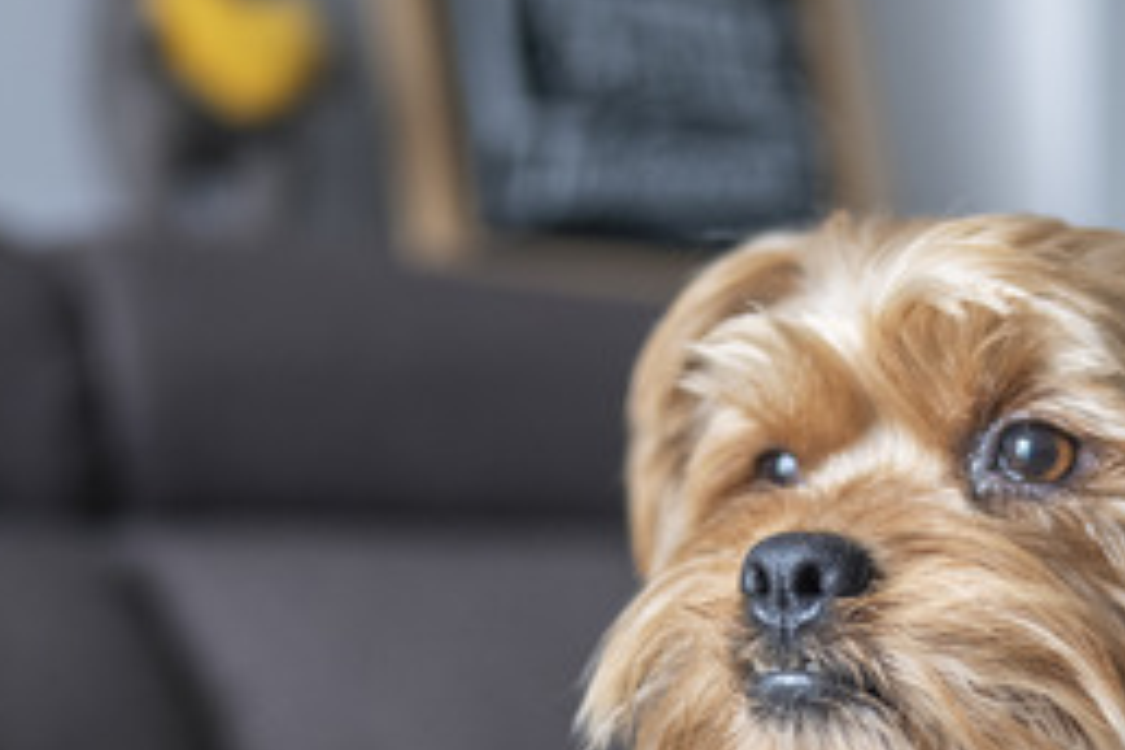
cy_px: 959
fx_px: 3312
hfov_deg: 19.1
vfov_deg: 12.5
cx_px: 868
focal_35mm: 106
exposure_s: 1/160
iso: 1250
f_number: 1.4
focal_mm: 35
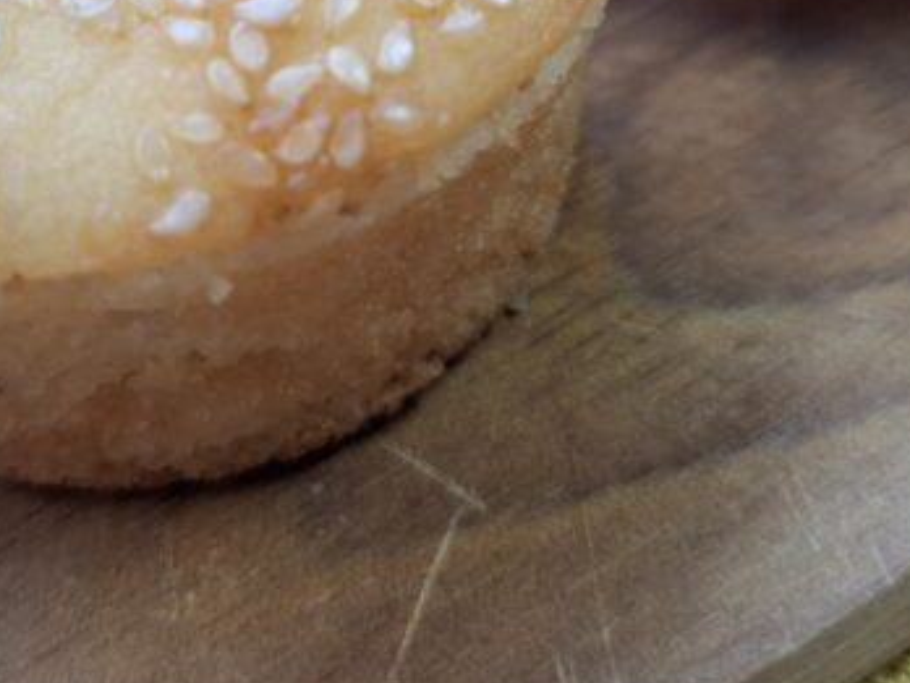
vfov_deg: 30.5
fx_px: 1183
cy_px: 42
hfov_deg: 41.4
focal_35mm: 45
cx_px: 290
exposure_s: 1/120
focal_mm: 5.54
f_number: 1.8
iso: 250
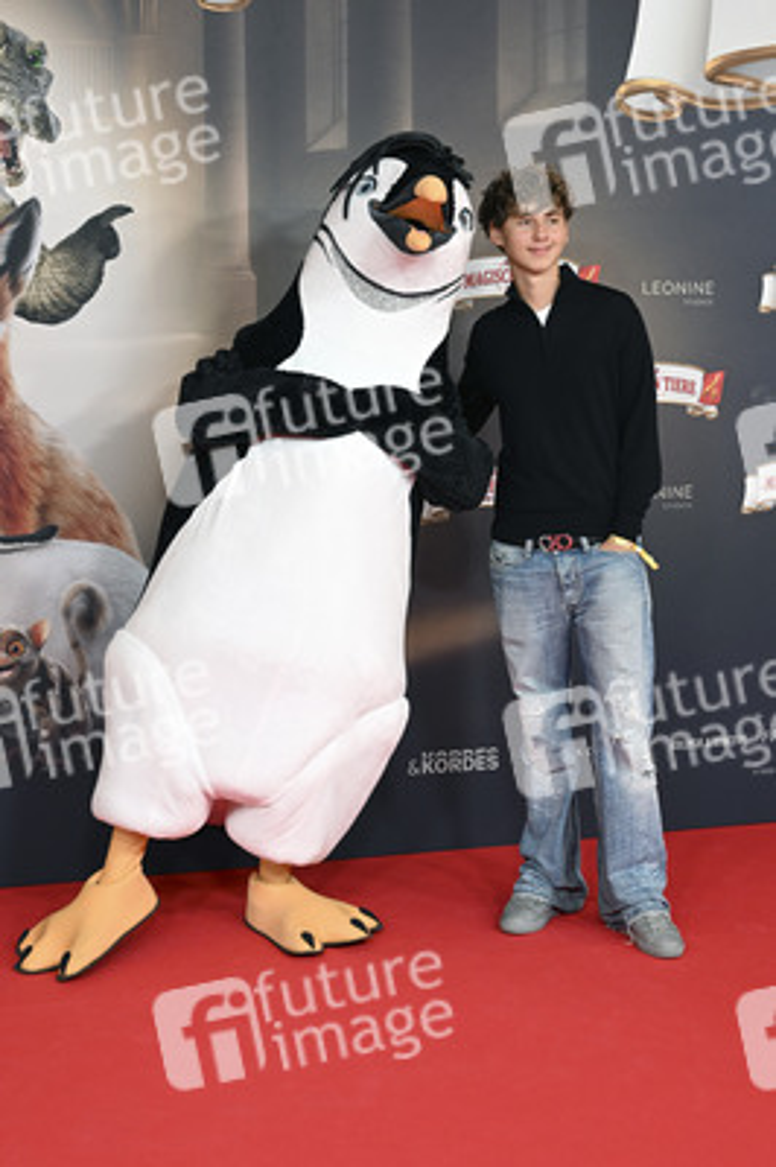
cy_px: 584
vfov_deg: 40.4
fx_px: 1587
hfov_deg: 27.5
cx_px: 388
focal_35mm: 49
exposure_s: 1/160
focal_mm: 49
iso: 800
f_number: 6.3
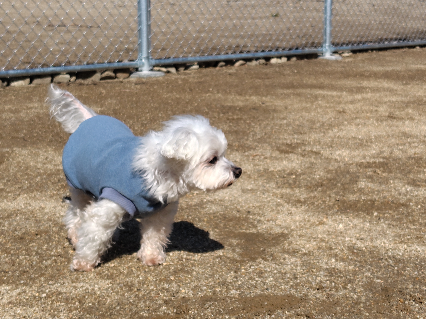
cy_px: 160
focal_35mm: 23
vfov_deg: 58.9
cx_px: 213
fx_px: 283
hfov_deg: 73.9
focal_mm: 5.6
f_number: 1.9
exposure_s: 1/1984
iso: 50
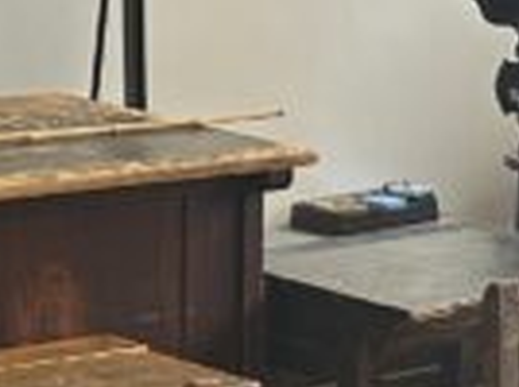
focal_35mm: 199
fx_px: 2978
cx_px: 771
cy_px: 426
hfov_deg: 9.7
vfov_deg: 7.4
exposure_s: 1/120
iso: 80
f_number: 1.5
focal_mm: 5.7
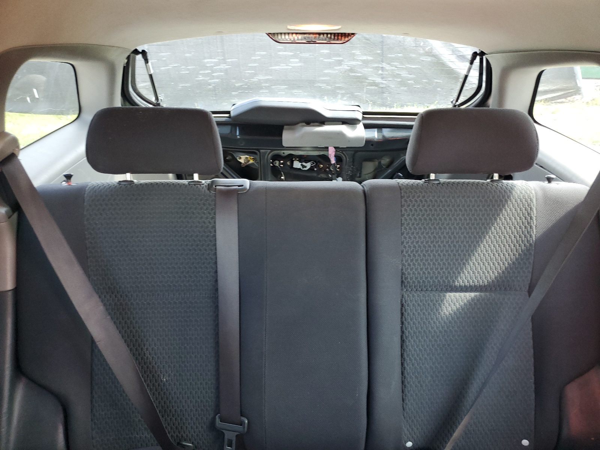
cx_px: 300
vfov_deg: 53.1
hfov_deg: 67.3
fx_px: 451
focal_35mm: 26
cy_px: 225
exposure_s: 1/60.2
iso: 128
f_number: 1.5
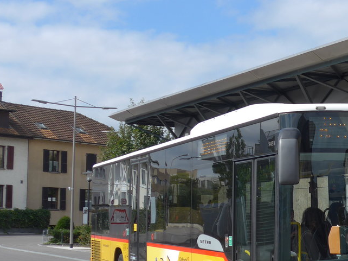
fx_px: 864
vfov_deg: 17.1
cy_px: 192
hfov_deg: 22.2
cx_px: 311
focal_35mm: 86
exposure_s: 1/1600
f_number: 3
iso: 80
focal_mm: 9.5
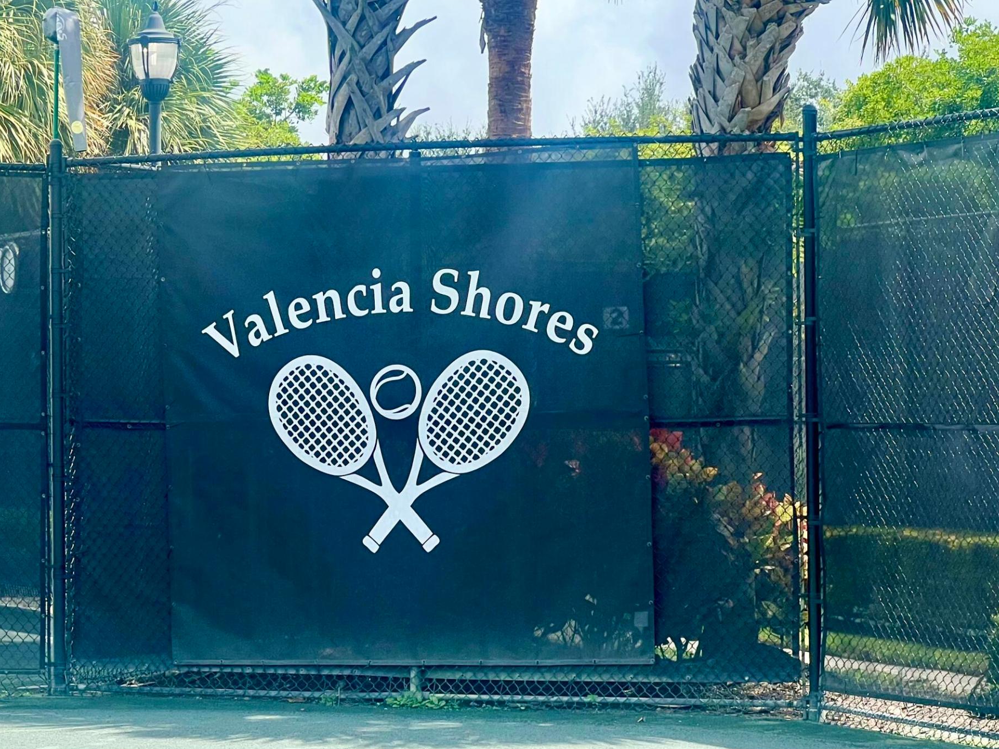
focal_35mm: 122
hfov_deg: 16.1
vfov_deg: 12.1
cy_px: 374
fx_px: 3520
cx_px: 375
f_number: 2.8
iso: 32
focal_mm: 9
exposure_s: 1/356
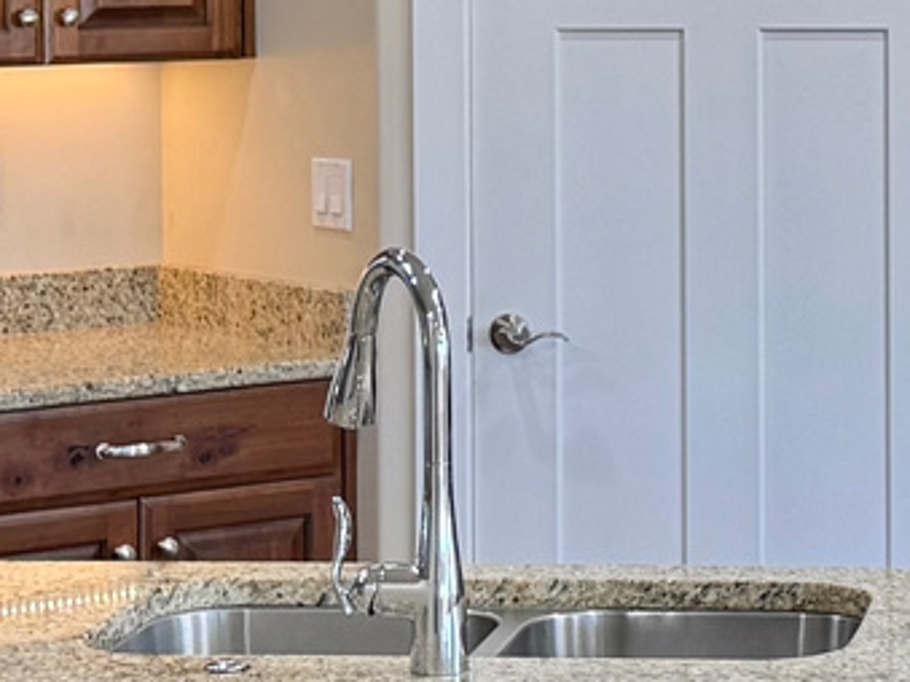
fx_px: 3810
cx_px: 846
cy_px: 11
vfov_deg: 10.1
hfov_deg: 13.5
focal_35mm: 145
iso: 100
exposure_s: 1/120
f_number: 1.78
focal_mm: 6.76
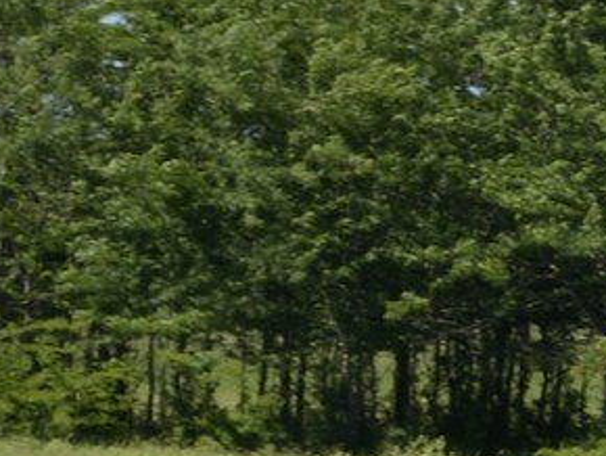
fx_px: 13912
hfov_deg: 2.5
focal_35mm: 794
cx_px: 1538
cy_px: 590
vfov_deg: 1.9
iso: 400
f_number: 10
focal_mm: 150
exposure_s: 1/800
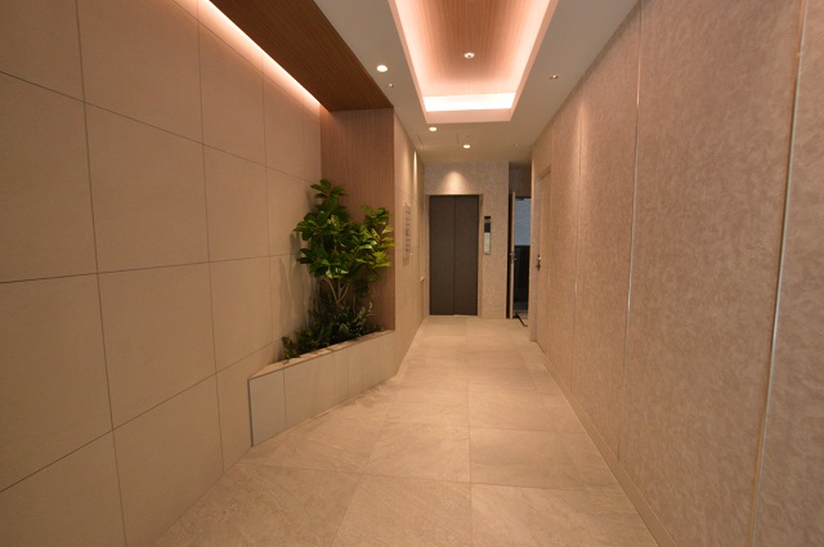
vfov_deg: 77.2
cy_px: 274
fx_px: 343
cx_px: 412
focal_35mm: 15
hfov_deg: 100.5
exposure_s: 1/80
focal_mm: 10
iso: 1600
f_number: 8
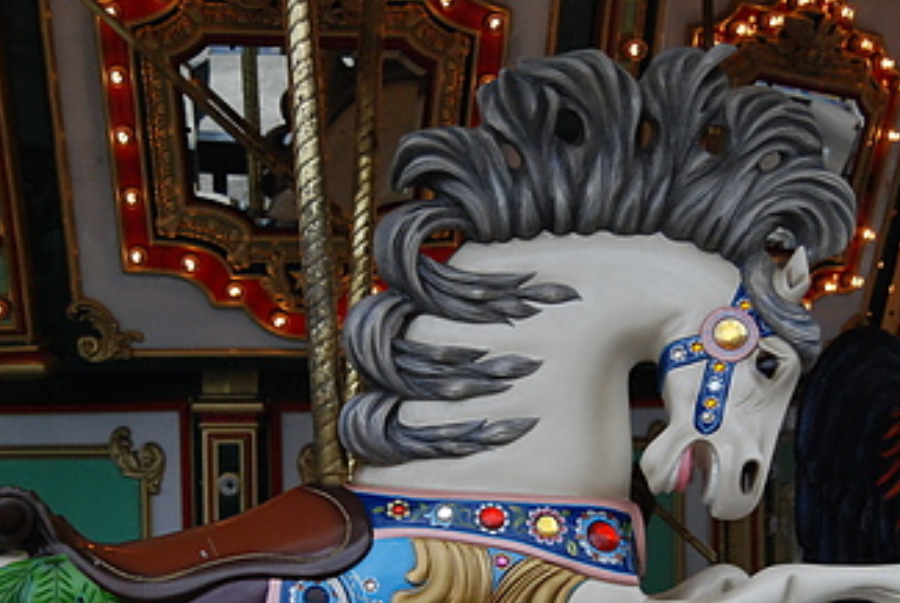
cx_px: 476
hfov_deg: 28.0
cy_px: 481
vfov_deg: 18.8
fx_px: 1803
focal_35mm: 72
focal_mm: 26
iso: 1000
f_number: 2.8
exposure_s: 1/3200
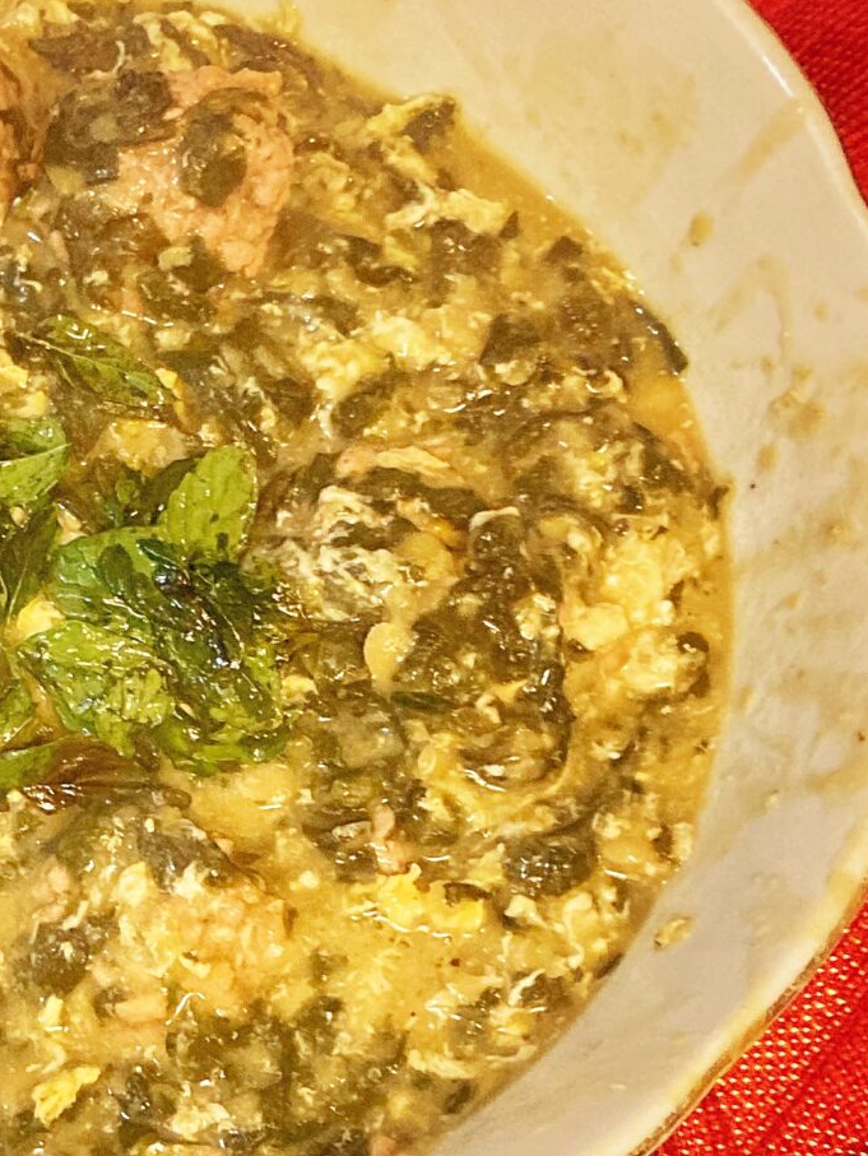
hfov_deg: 18.2
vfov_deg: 24.5
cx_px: -15
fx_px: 2639
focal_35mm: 79
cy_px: 837
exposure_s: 1/25
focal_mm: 3.99
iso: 400
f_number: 1.8
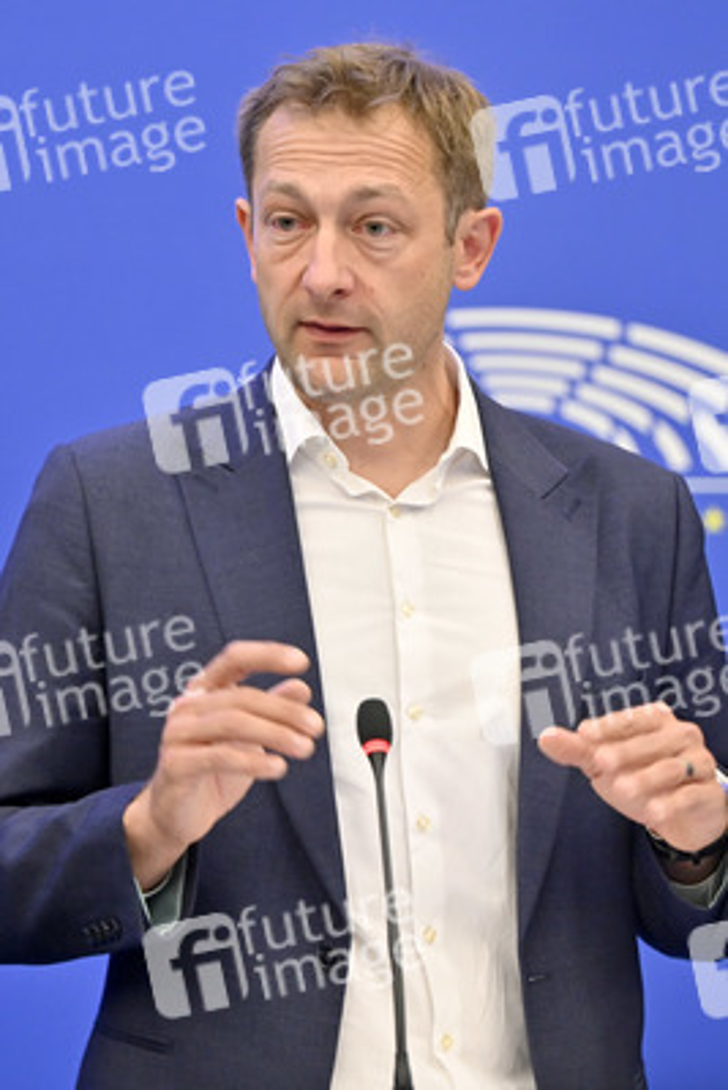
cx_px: 364
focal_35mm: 135
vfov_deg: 15.2
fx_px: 4091
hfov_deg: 10.2
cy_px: 545
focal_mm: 135
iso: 2000
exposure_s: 1/320
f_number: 2.8
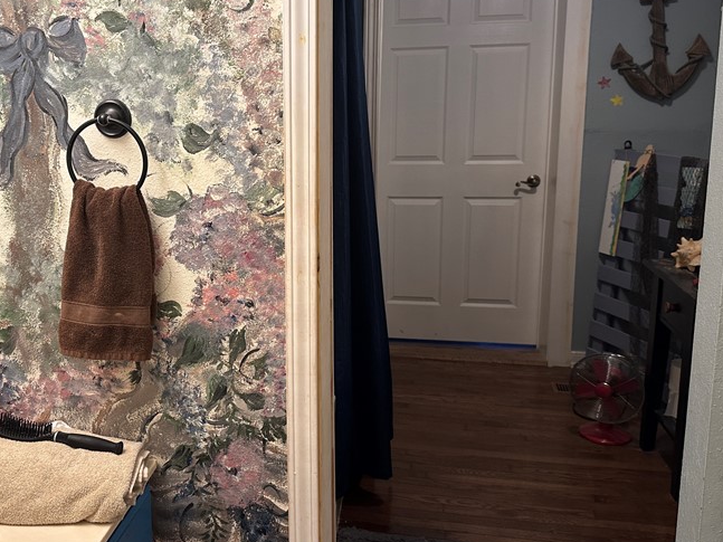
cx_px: 264
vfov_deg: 37.6
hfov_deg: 48.4
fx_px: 794
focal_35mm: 38
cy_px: 235
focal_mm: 6.86
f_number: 1.78
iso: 125
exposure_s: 1/60
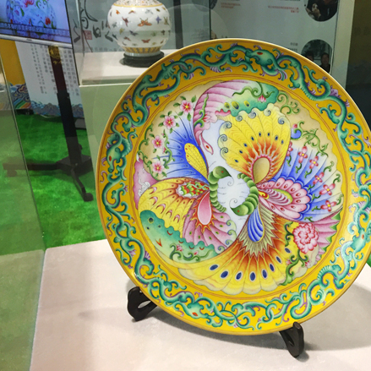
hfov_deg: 46.6
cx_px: 243
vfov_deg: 47.2
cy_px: 189
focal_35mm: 35
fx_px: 424
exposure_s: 1/33
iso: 50
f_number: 2.2
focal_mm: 4.15
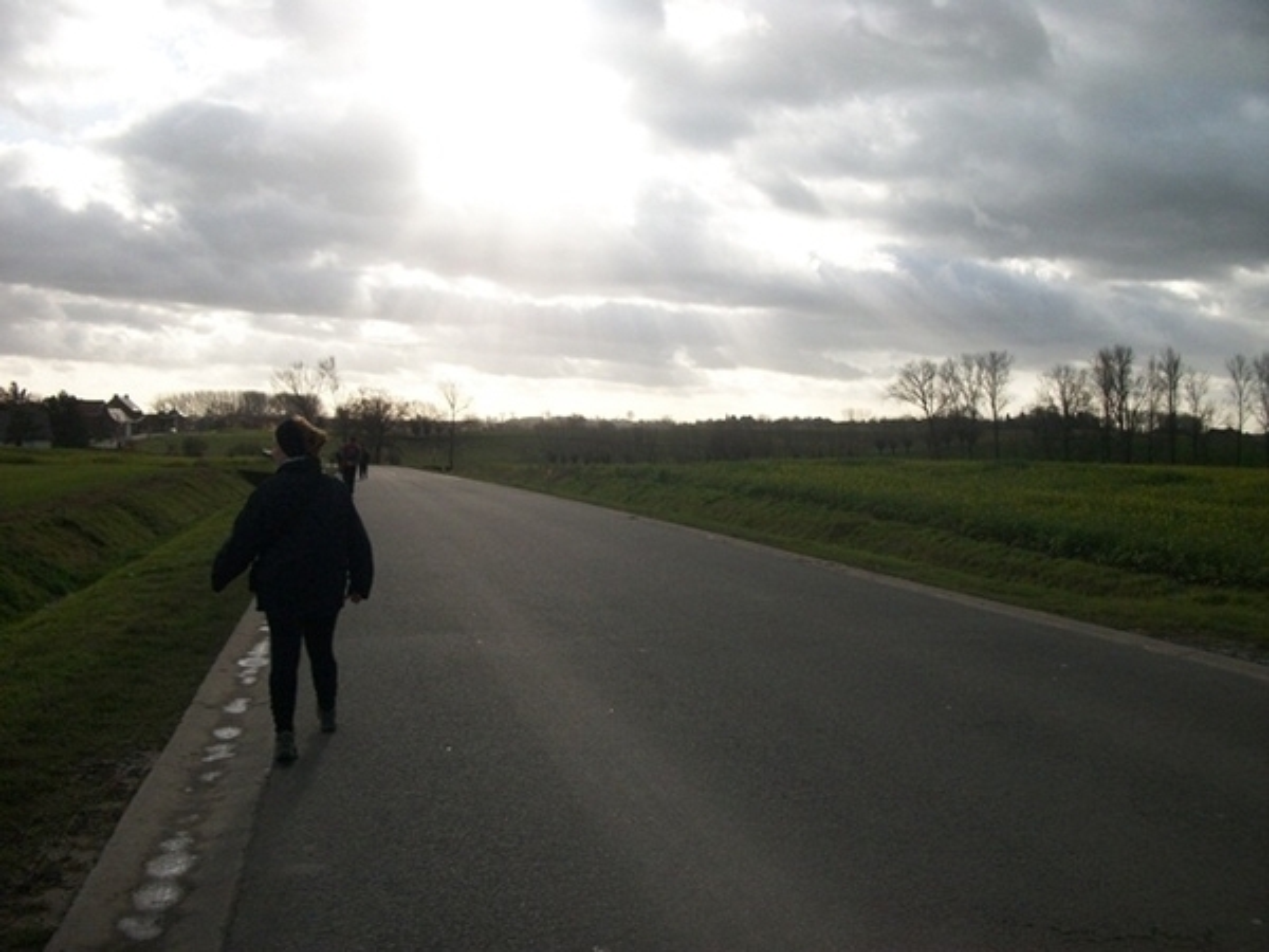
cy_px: 476
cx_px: 634
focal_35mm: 32
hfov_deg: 56.8
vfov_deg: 44.2
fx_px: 1173
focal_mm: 5.7
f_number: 8.8
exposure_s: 1/400
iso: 200
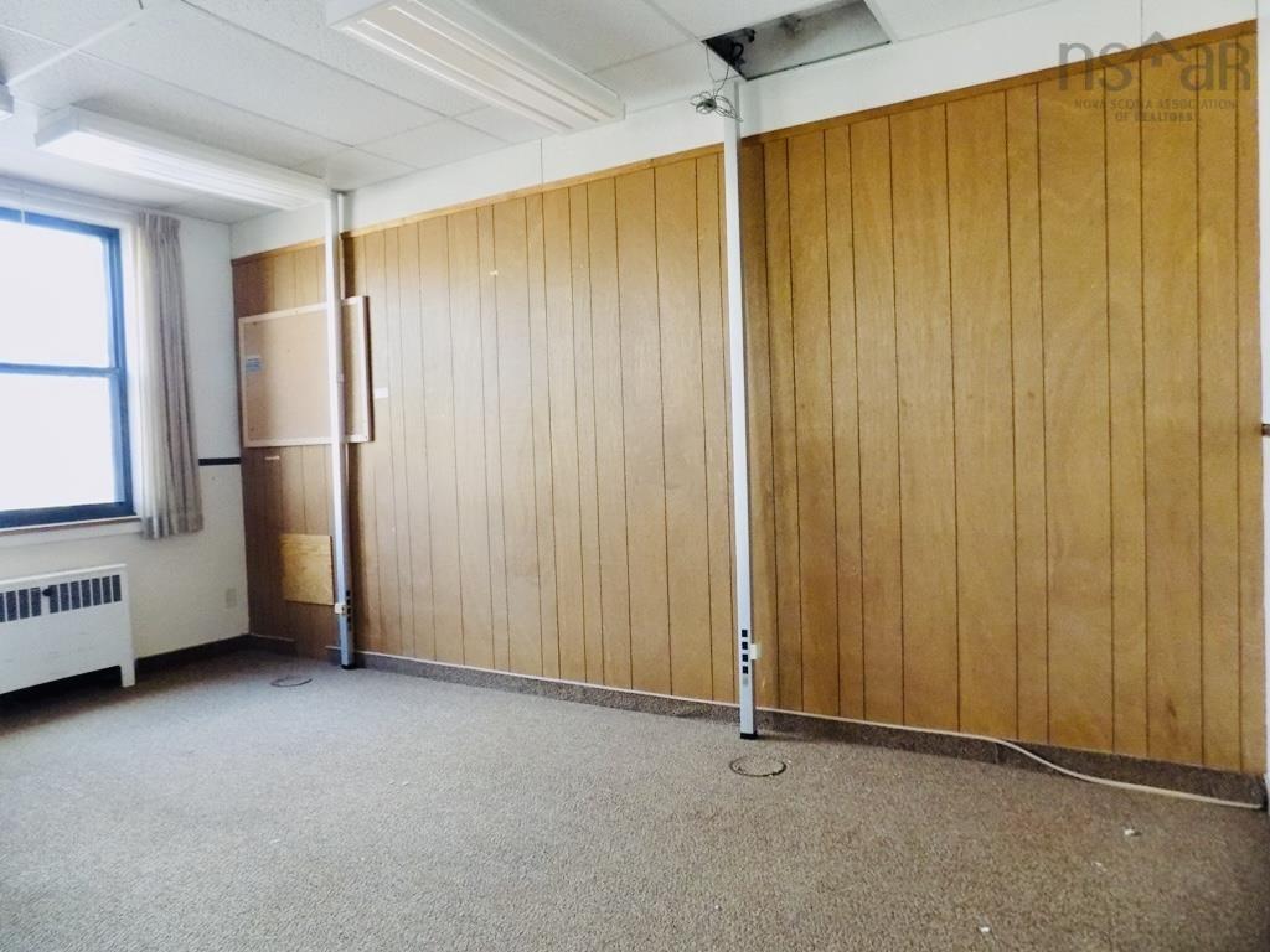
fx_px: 844
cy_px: 476
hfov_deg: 73.9
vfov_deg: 58.9
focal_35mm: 23
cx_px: 635
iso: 400
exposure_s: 1/30
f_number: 3.1
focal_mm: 4
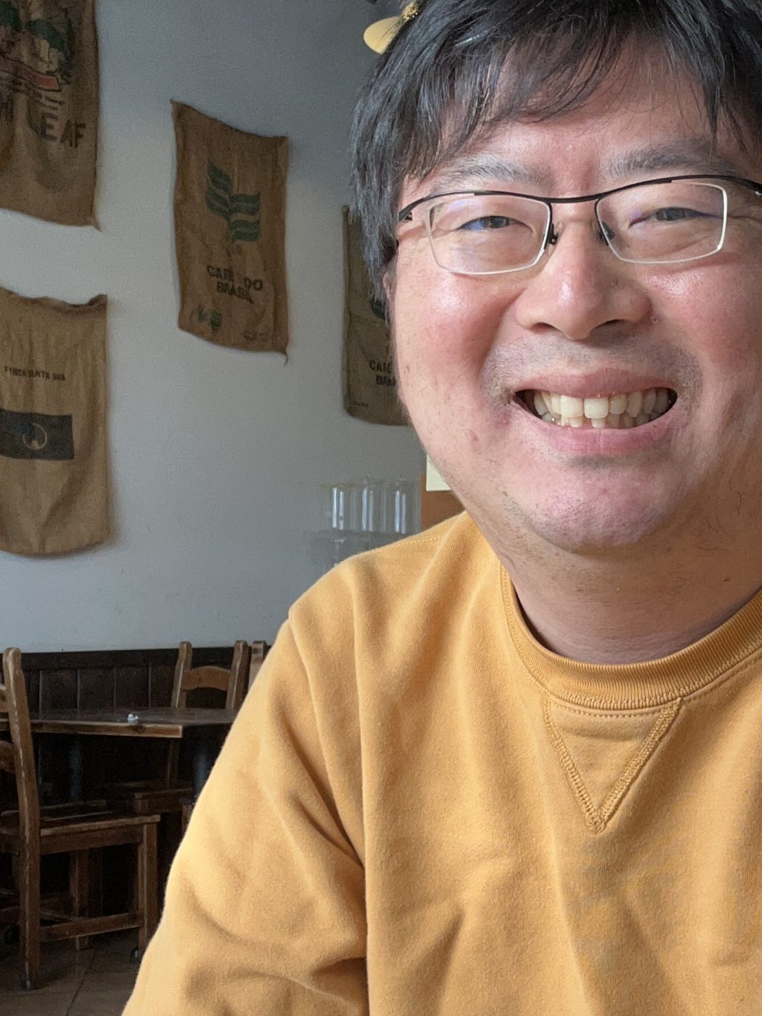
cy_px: 505
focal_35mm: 52
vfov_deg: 36.8
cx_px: 592
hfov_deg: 27.6
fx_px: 1526
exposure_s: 1/121
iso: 64
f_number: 1.9
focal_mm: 2.69
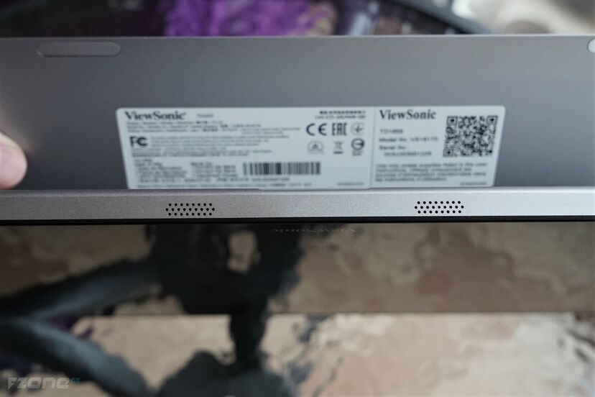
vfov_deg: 40.0
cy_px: 198
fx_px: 545
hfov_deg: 57.2
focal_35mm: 33
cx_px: 298
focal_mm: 33
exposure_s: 1/160
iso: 5000
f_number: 5.6
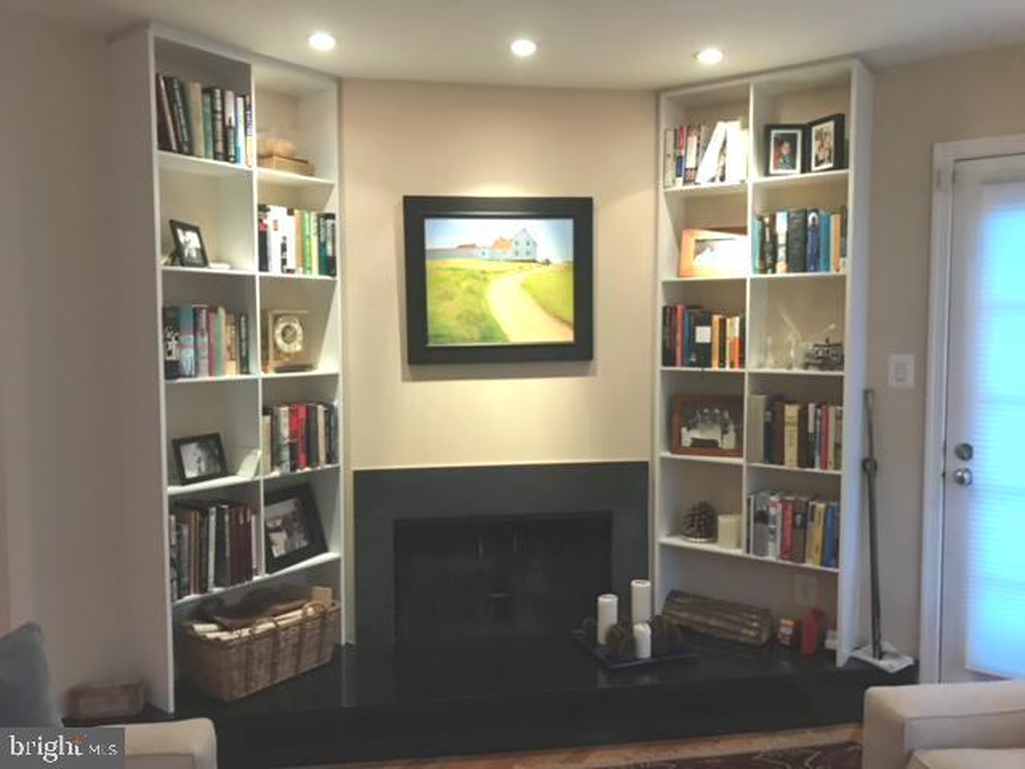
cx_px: 512
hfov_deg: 63.4
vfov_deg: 49.7
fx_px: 829
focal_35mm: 28
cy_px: 384
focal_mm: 3.99
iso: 80
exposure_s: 1/15
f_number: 1.8
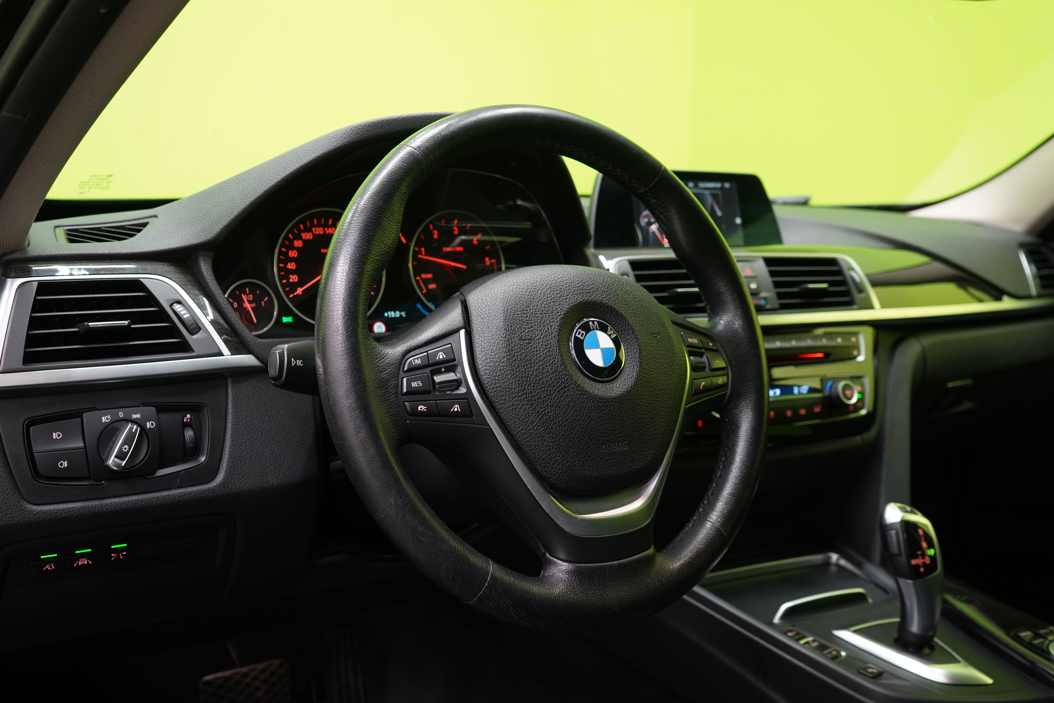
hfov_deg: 53.1
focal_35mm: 36
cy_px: 352
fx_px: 1054
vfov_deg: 36.9
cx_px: 527
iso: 1250
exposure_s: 1/20
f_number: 5.6
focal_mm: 36
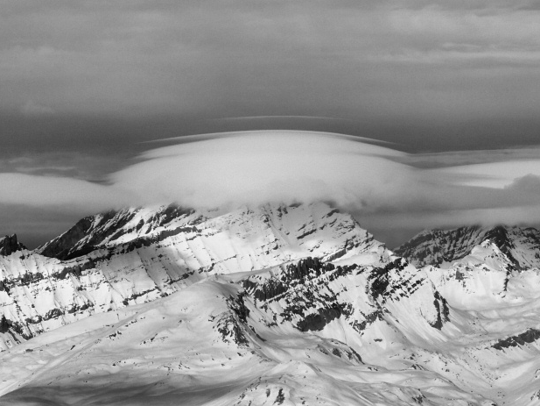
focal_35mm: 162
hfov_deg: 12.2
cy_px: 224
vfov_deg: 9.2
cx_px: 173
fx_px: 2528
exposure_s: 1/640
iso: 100
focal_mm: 18
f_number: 6.3
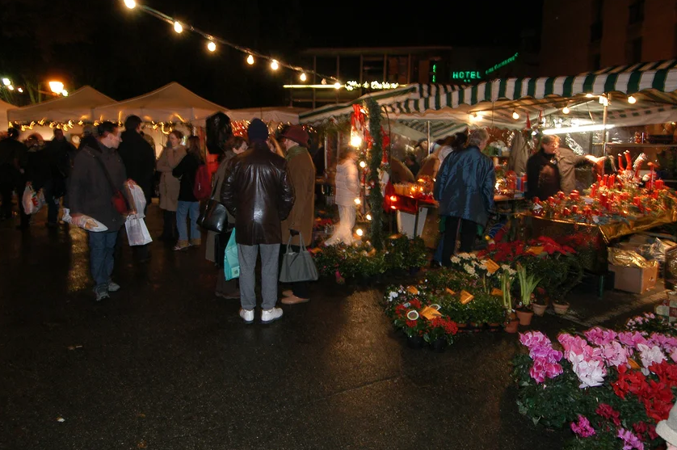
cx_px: 301
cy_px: 192
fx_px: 413
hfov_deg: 78.4
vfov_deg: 56.9
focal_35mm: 22
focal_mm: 12
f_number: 8
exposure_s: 1/5
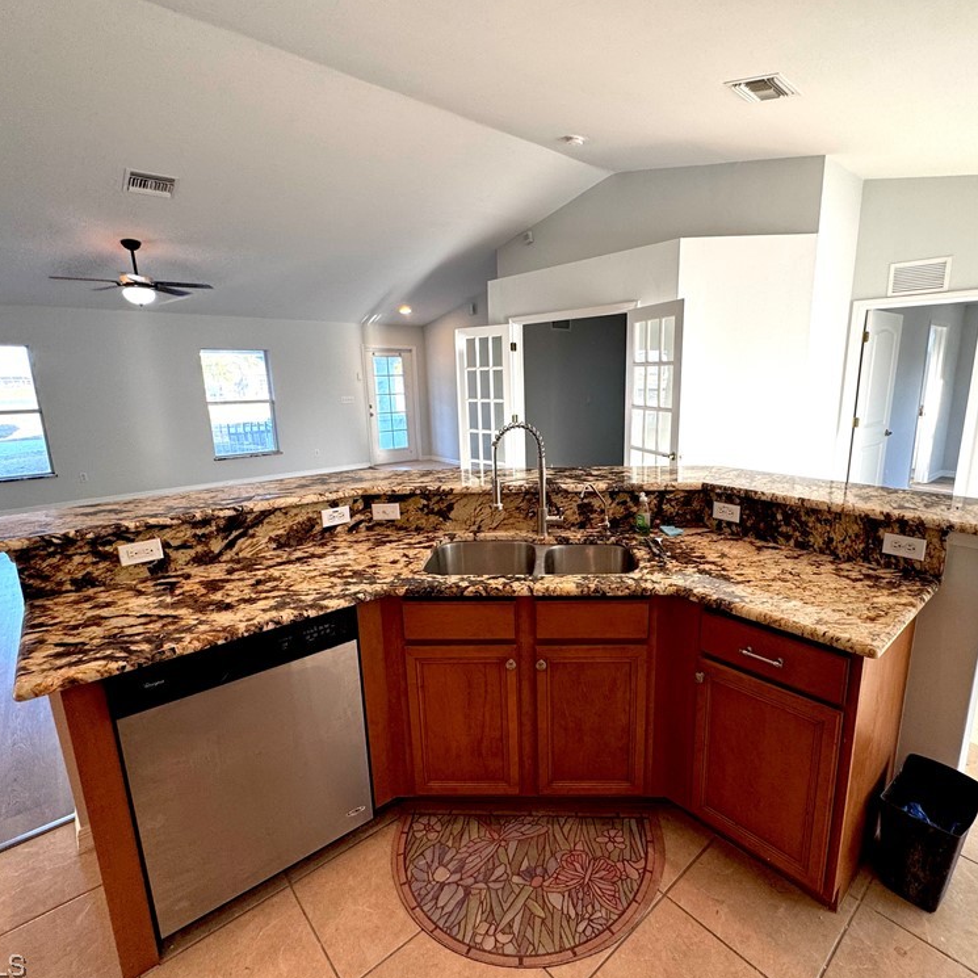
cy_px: 491
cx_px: 537
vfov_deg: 84.0
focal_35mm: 17
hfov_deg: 83.7
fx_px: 543
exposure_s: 1/120
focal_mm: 2.22
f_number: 2.2
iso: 80
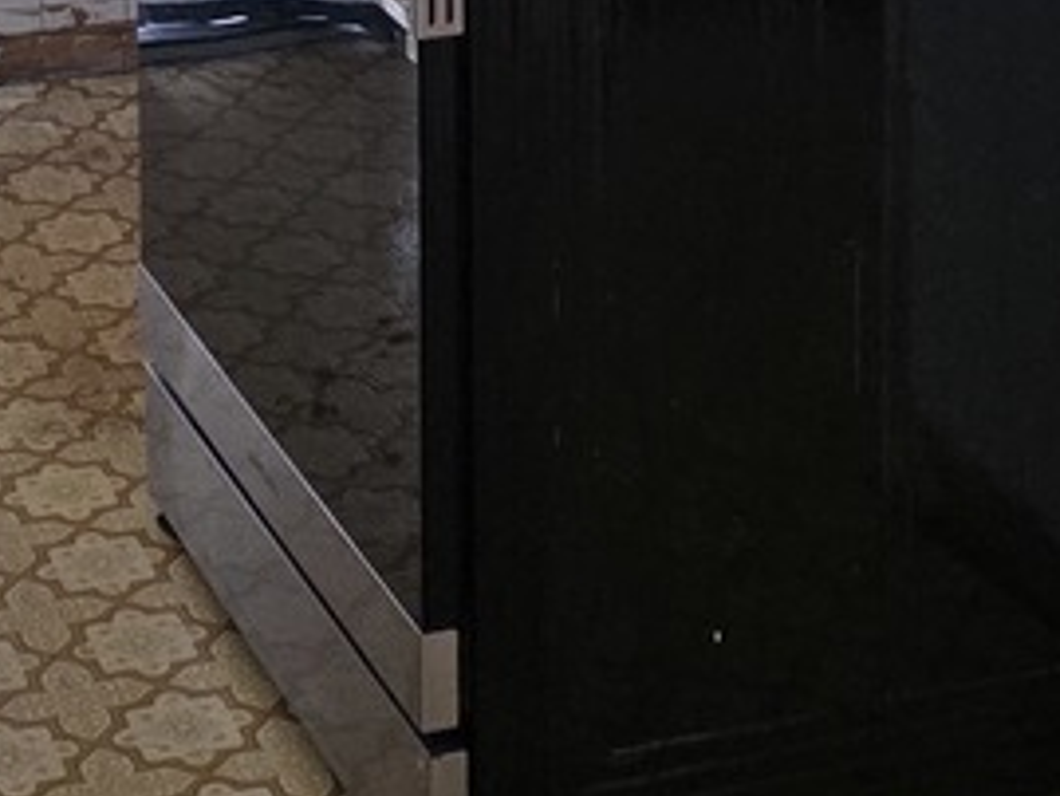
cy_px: -567
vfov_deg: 11.3
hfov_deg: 16.0
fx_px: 3768
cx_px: 323
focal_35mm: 123
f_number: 1.7
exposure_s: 1/120
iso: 320
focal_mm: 6.3
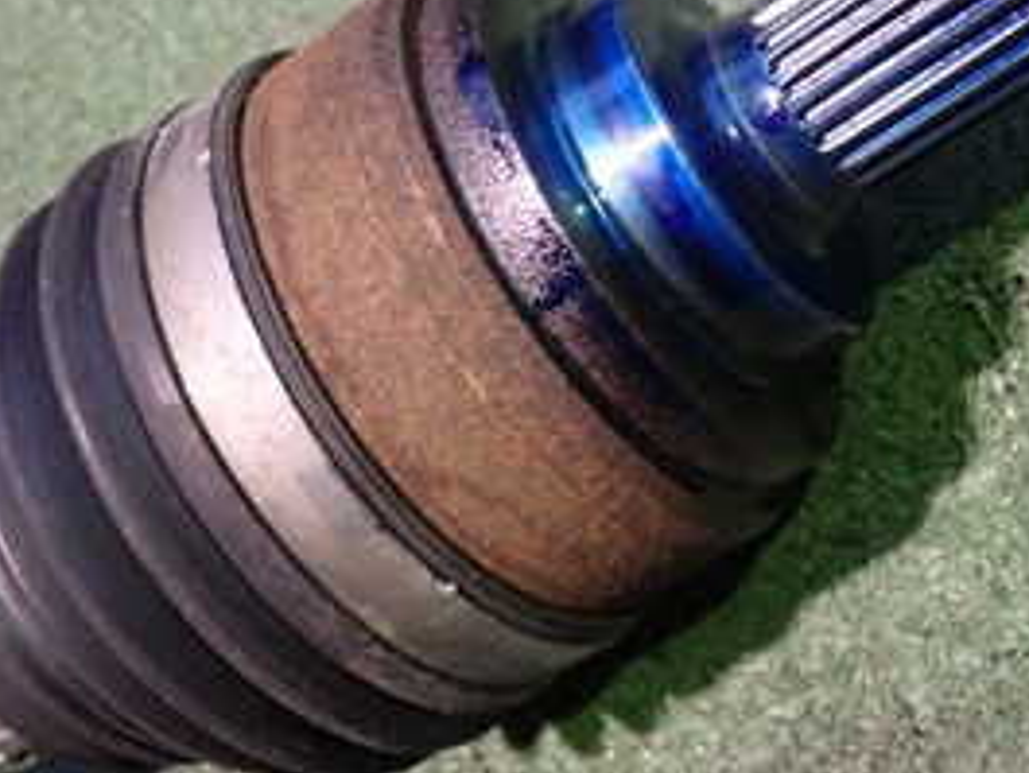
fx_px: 2022
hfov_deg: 28.4
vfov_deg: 21.5
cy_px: 221
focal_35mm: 68
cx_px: 691
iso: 800
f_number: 2.3
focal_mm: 5.4
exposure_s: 1/30
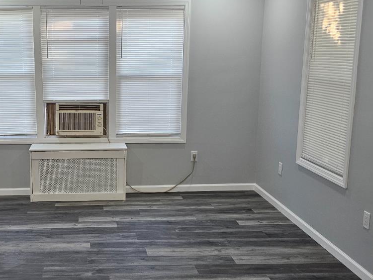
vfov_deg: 31.5
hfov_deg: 40.2
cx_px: 98
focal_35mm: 46
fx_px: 496
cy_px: 155
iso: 250
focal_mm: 6.3
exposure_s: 1/207
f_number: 1.7
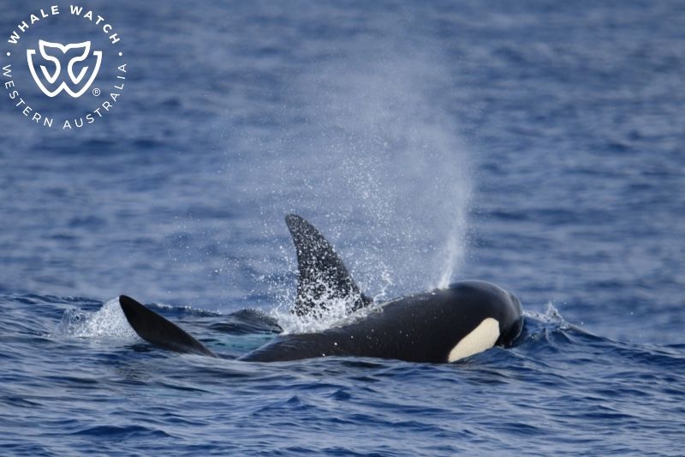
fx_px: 11414
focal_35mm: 600
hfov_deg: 3.4
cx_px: 342
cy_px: 228
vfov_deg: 2.3
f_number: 6.3
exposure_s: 1/8000
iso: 1100
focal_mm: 600
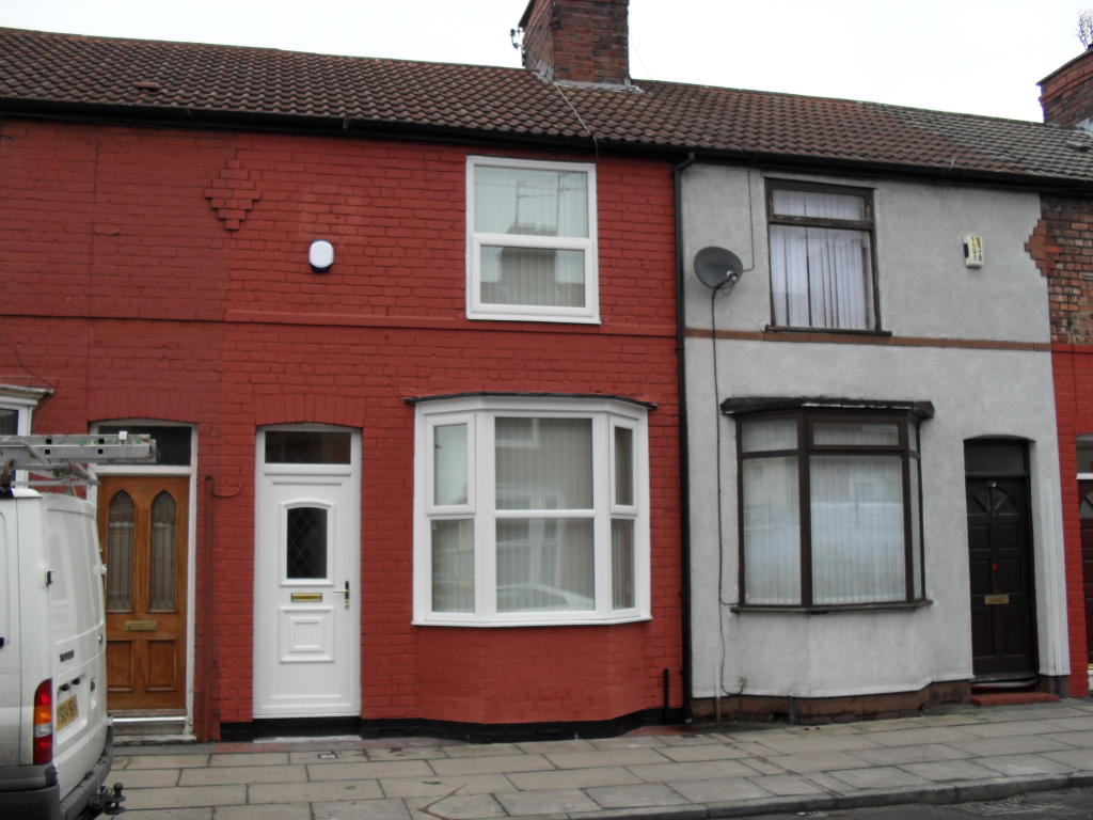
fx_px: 1105
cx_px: 546
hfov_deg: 52.6
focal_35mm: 35
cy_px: 410
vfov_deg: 40.7
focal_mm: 6.3
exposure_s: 1/250
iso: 100
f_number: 3.2
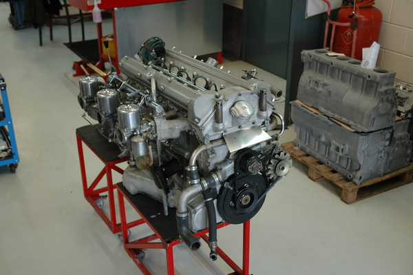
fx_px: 499
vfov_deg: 30.8
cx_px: 206
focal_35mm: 44
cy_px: 138
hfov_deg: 45.0
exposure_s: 1/60
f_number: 4
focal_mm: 29
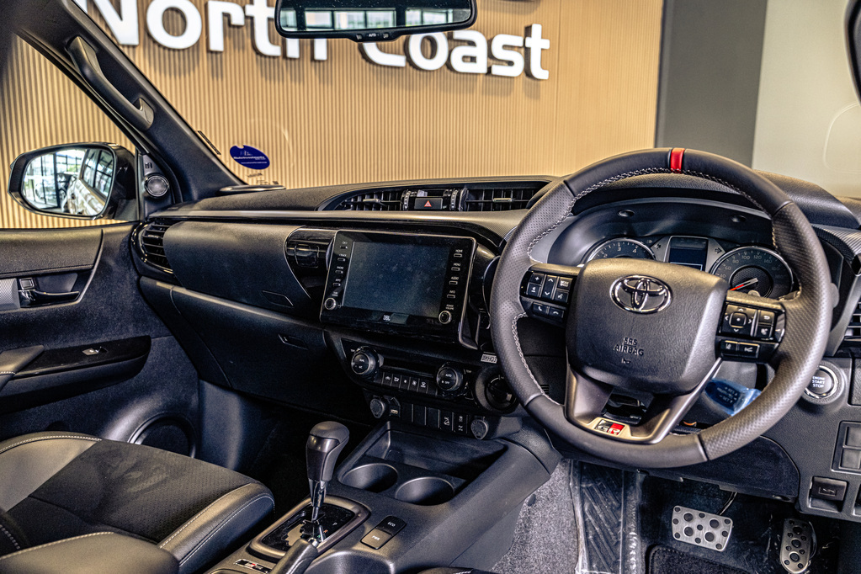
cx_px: 430
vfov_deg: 46.4
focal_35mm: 28
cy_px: 287
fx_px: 670
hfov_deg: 65.5
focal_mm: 28
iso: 1600
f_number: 4.5
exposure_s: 1/125
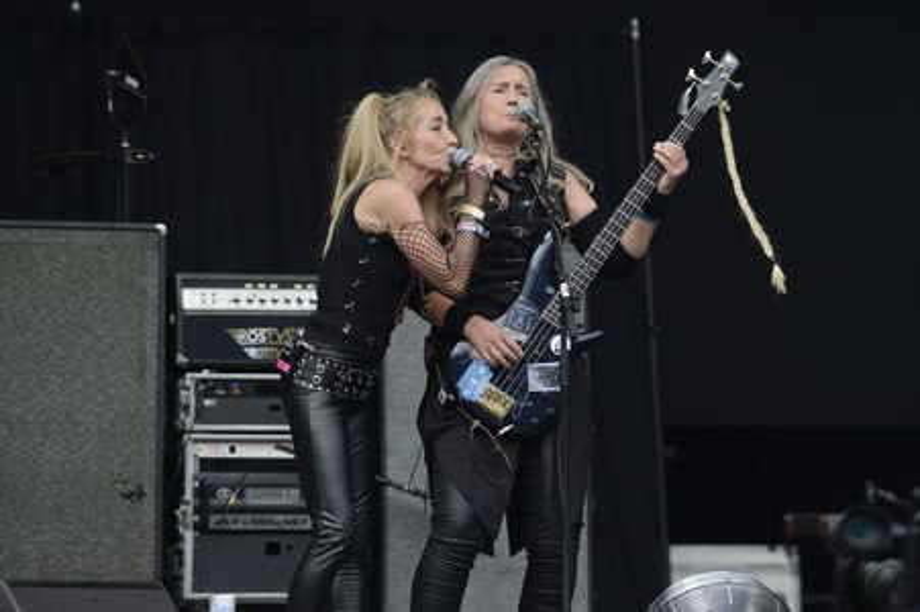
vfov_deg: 6.9
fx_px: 5107
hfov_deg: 10.3
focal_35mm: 200
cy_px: 306
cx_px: 460
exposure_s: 1/640
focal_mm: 200
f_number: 5
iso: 320
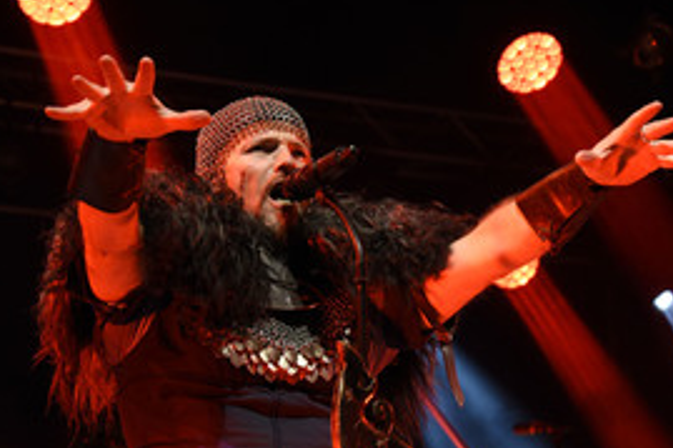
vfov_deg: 13.1
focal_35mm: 104
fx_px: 1943
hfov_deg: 19.7
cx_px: 352
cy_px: 320
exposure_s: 1/60
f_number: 5.6
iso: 1600
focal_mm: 62
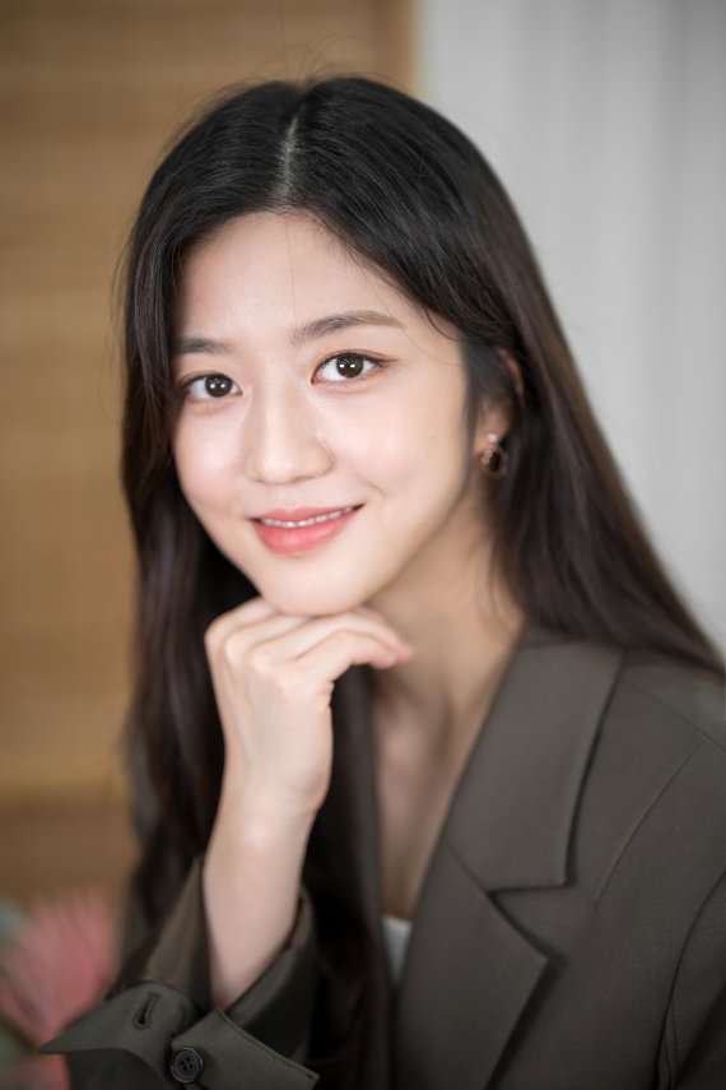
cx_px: 363
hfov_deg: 16.1
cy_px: 545
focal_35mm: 85
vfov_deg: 23.9
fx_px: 2571
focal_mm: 85
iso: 125
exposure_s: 1/200
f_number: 1.4
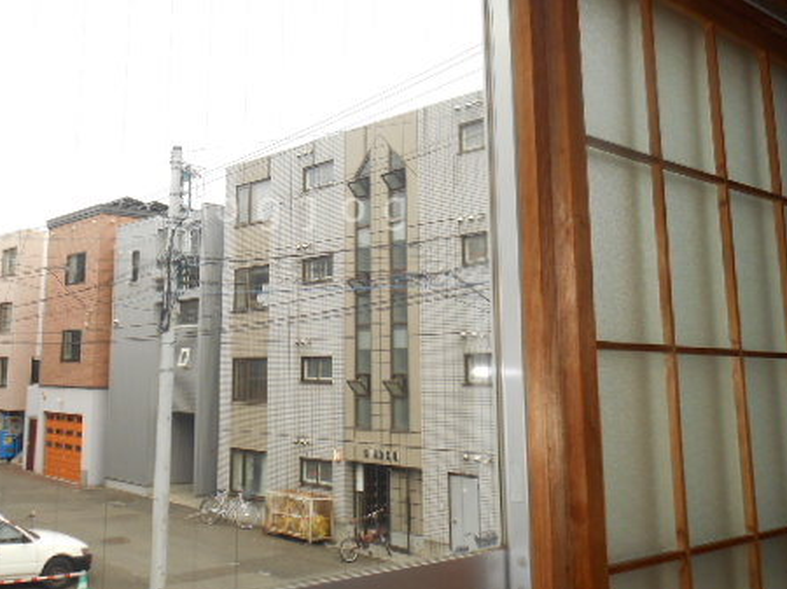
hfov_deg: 49.7
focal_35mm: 37
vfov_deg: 38.3
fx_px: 841
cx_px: 296
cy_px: 210
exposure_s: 1/60
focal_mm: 4.7
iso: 80
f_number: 3.4
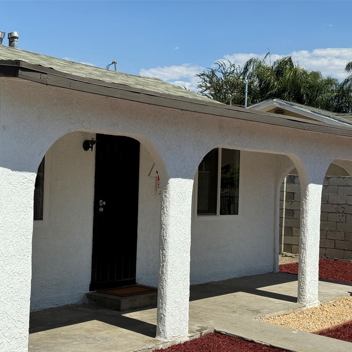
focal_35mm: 57
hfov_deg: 29.9
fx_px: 656
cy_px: 177
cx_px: 124
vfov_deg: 30.0
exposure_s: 1/5376
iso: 64
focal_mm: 6.76
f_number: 1.78
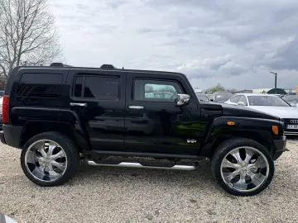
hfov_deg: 71.6
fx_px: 207
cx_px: 149
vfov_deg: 56.8
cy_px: 112
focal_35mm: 24
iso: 80
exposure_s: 1/6173
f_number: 1.78
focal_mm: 6.76
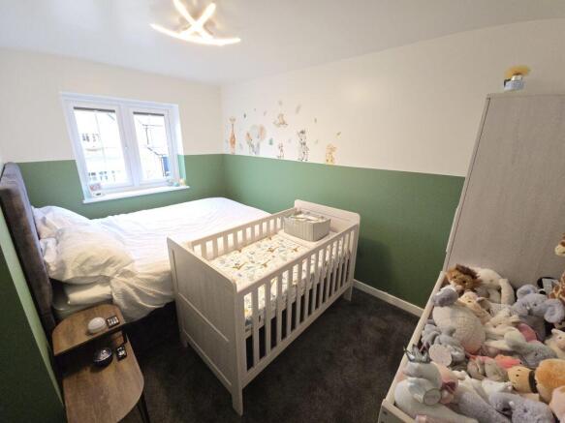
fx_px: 212
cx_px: 282
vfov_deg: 89.9
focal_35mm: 13
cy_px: 212
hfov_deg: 106.2
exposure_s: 1/50
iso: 250
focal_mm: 2.2
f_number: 2.2
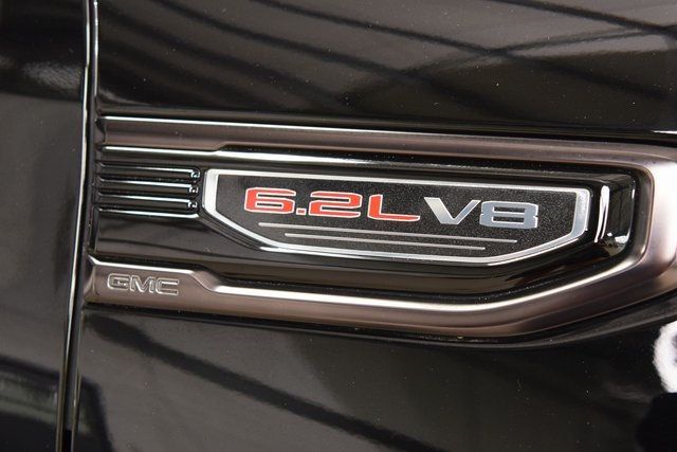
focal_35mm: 66
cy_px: 226
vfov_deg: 20.6
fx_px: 1241
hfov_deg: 30.5
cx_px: 338
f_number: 4.5
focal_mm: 44
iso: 1600
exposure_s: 1/30
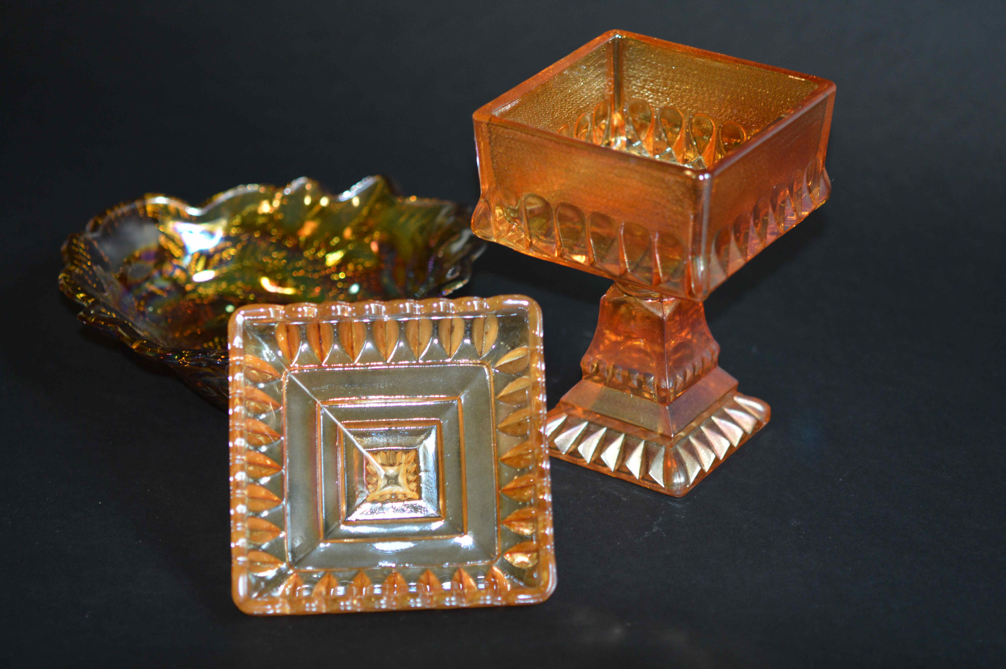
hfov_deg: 22.6
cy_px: 334
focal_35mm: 90
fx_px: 2513
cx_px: 503
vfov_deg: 15.2
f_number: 2.8
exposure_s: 1/60
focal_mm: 60
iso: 560
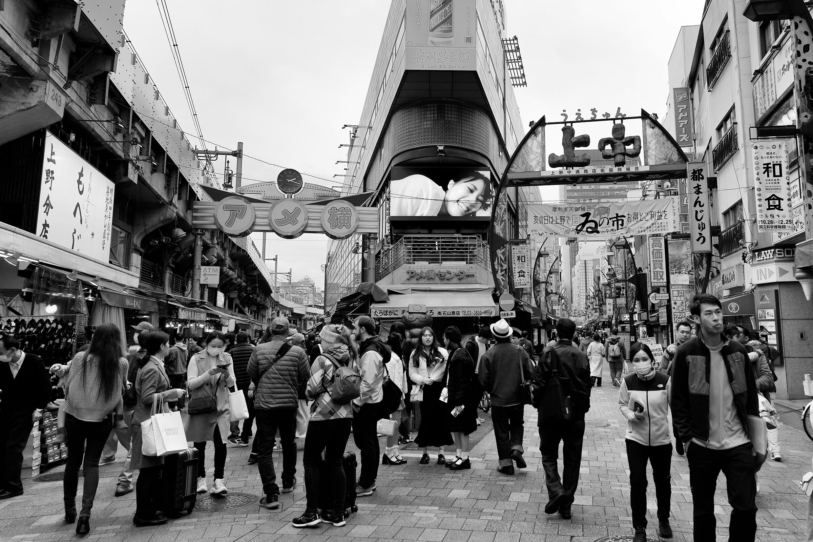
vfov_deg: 63.2
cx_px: 406
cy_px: 271
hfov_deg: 85.4
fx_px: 440
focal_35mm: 20
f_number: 4.5
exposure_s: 1/400
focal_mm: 13
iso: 100
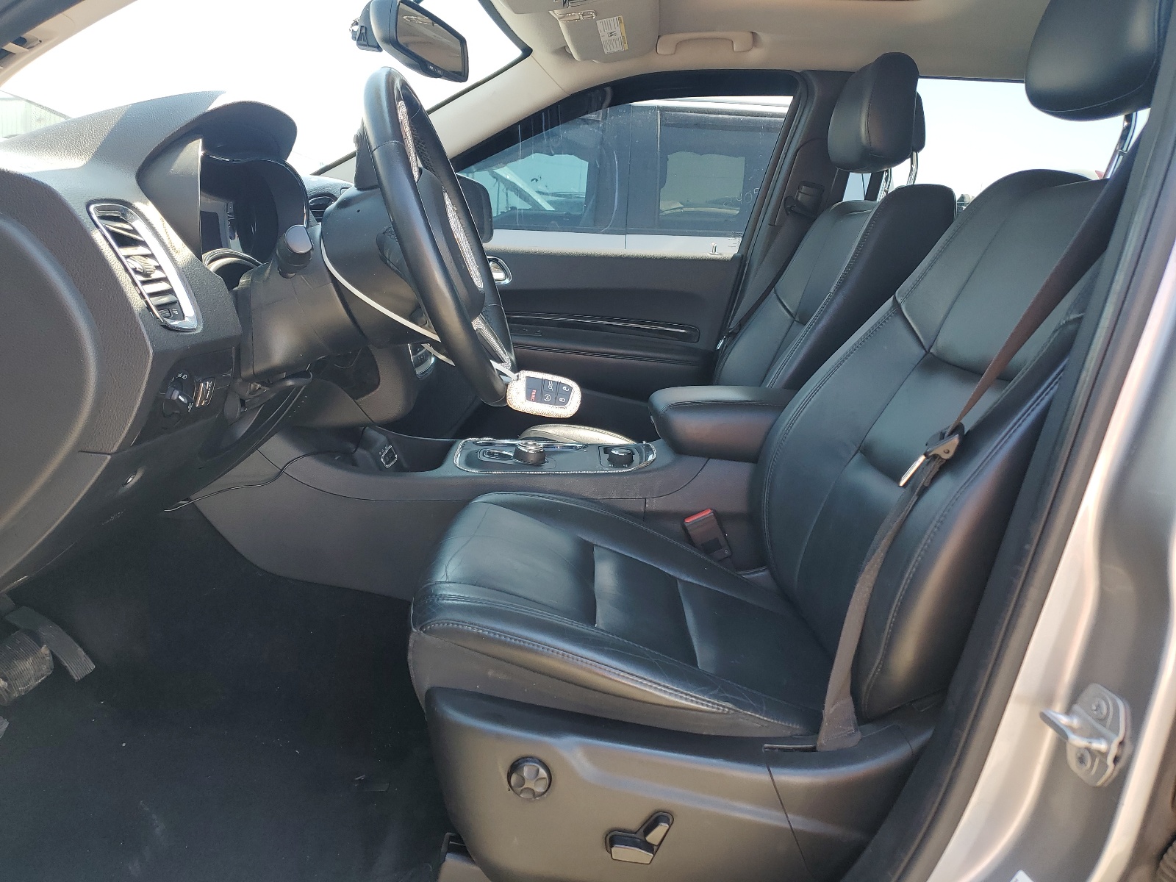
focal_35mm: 26
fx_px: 883
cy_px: 441
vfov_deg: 53.1
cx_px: 588
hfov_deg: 67.3
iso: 50
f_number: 1.5
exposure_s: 1/286
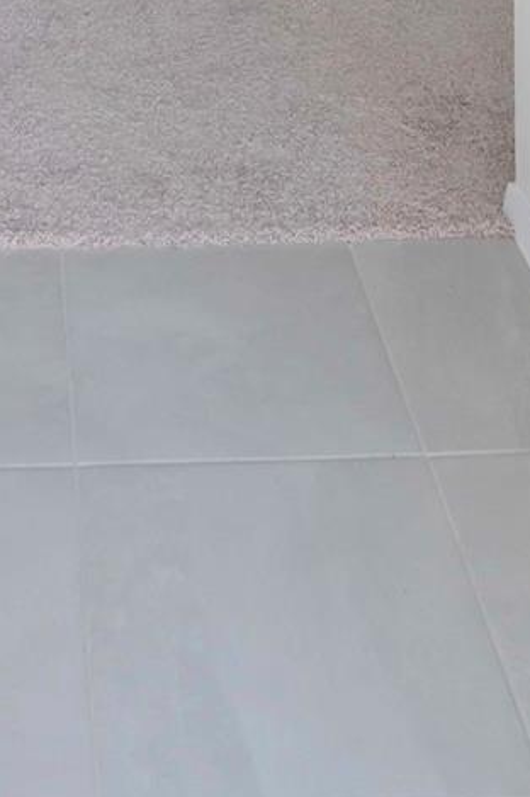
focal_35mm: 59
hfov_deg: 22.3
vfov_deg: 24.7
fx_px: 1305
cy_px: -449
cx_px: 39
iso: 360
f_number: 5.6
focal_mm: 12
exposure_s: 1/250
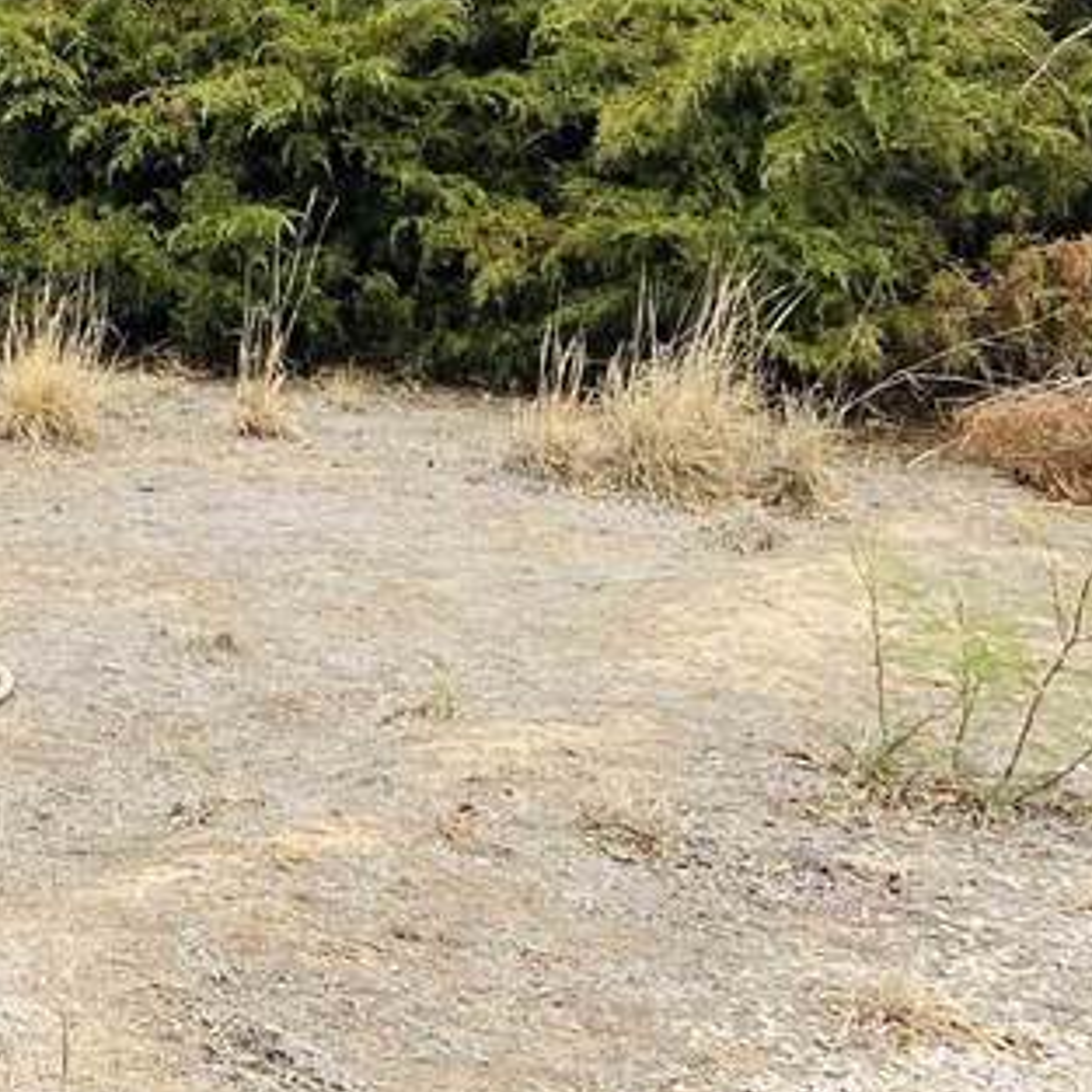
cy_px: -258
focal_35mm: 94
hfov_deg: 16.2
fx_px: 3355
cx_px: -740
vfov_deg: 17.5
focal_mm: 5.7
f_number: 1.5
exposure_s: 1/3356
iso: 50
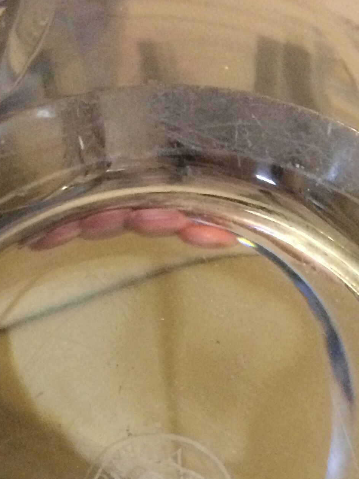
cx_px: 180
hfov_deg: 19.6
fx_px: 1037
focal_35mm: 75
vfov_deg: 24.3
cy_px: 521
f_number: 2.2
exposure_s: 1/25
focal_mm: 4.15
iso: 320
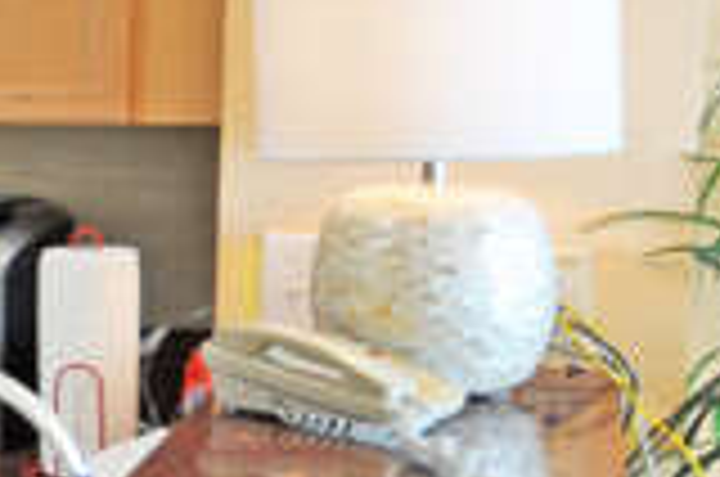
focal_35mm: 101
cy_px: 230
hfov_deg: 16.1
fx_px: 2016
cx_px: -688
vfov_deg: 13.5
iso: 400
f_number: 4
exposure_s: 1/60
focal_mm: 14
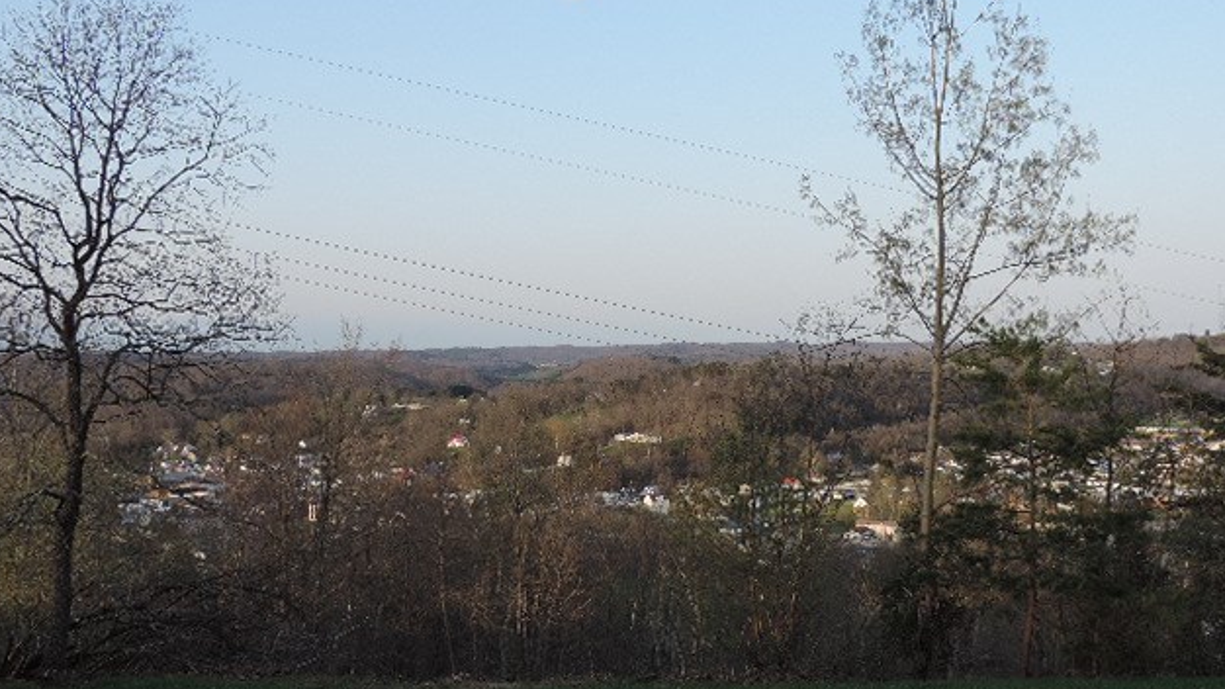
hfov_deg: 51.6
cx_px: 603
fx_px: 1267
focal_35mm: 39
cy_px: 358
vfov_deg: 30.4
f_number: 3.3
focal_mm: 6.2
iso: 80
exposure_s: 1/250
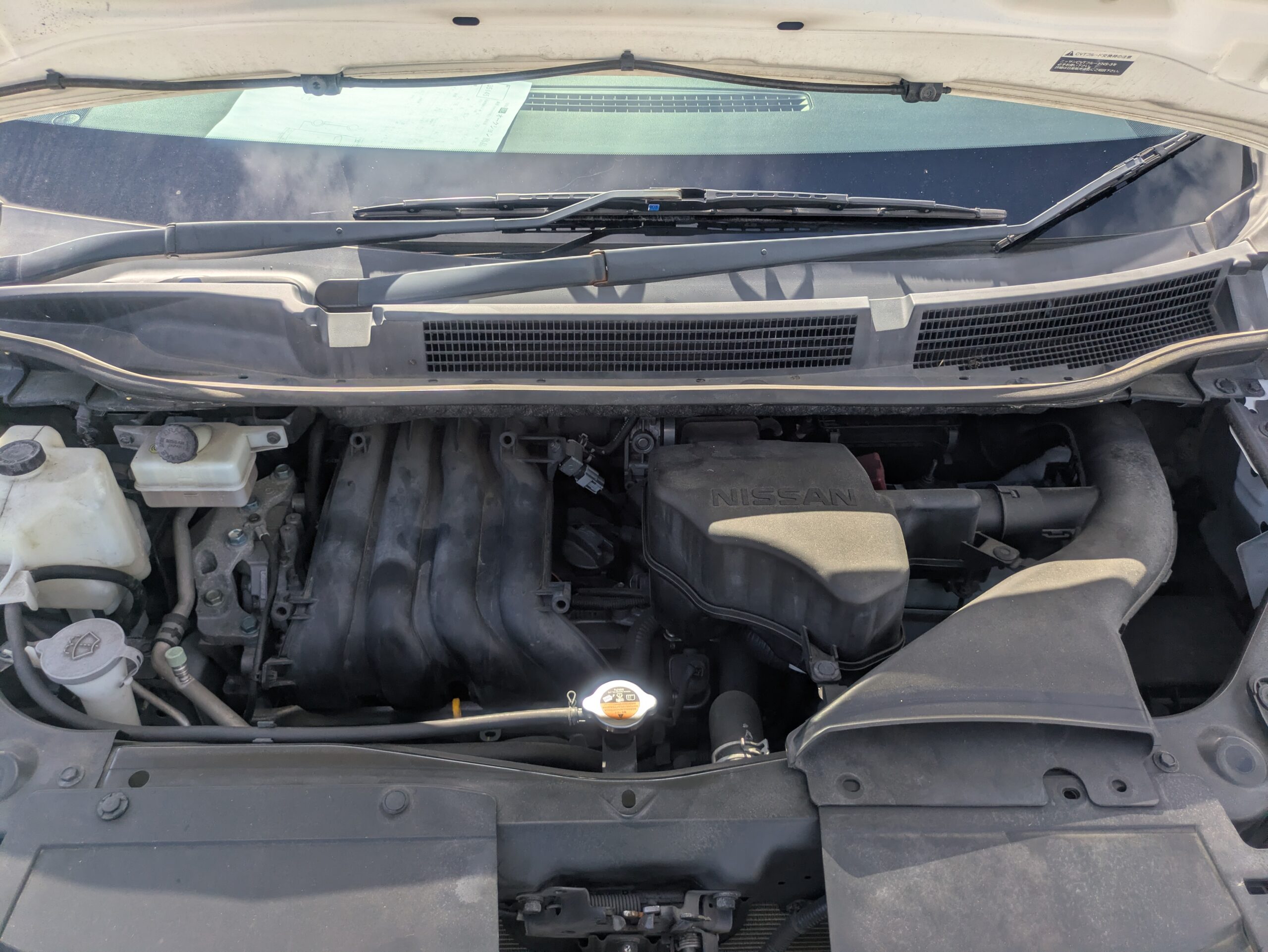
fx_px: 916
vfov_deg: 54.9
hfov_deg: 69.4
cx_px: 634
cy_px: 476
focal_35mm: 25
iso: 42
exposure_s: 1/911
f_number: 1.89
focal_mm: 5.43
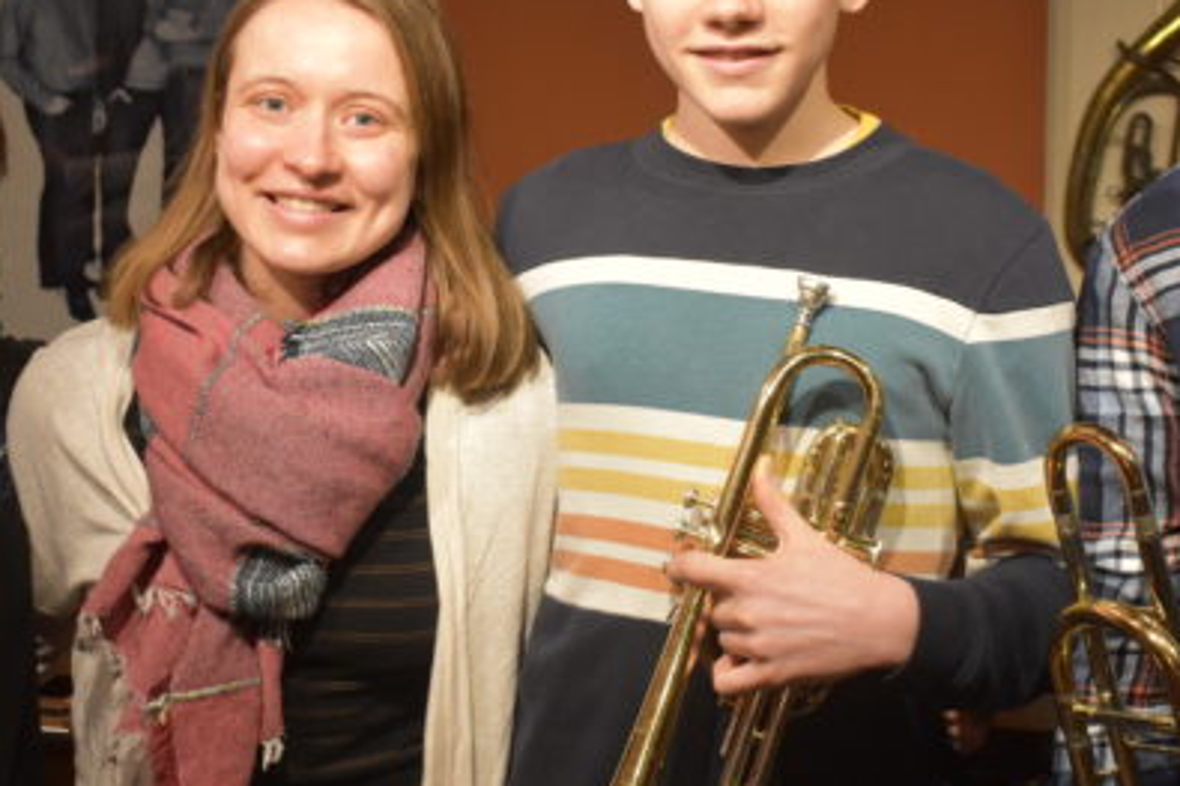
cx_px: 714
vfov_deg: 18.7
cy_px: 368
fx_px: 2391
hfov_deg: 27.7
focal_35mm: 73
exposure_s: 1/125
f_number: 4
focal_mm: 25
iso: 2000
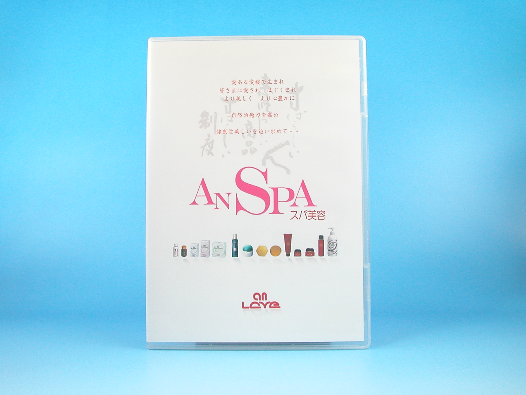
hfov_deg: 43.9
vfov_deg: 33.6
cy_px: 198
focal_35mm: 43
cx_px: 263
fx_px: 653
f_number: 2.9
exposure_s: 1/24.8
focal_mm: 6.6
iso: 100
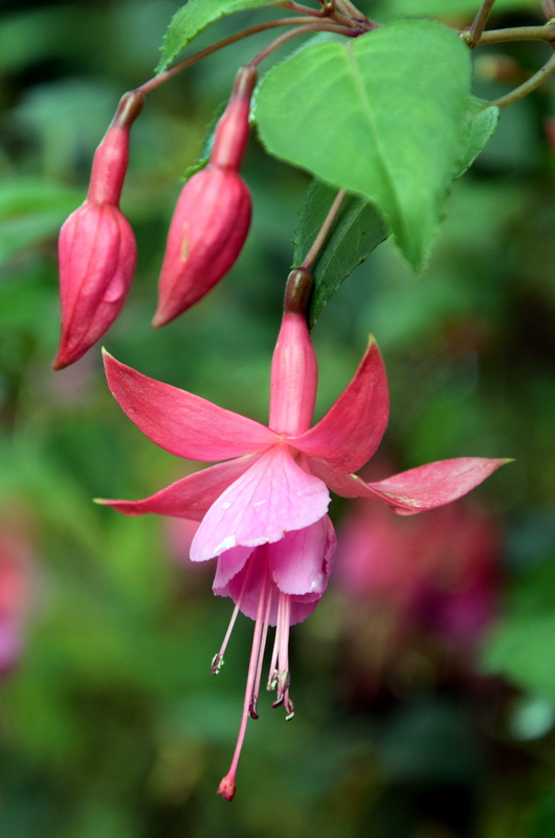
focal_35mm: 158
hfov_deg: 8.7
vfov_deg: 13.1
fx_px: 3658
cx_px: 278
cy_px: 419
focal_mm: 105
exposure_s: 1/125
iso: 500
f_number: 5.6
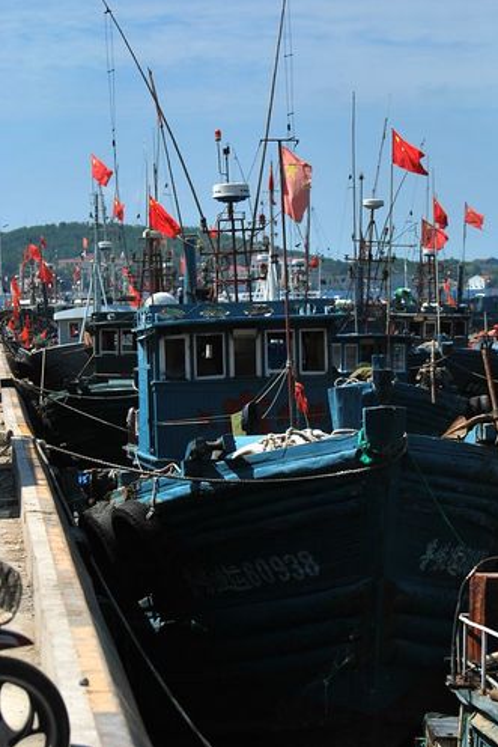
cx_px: 251
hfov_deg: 12.9
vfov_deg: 19.3
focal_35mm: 106
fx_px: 2198
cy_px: 374
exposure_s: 1/2500
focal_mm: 70
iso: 100
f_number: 5
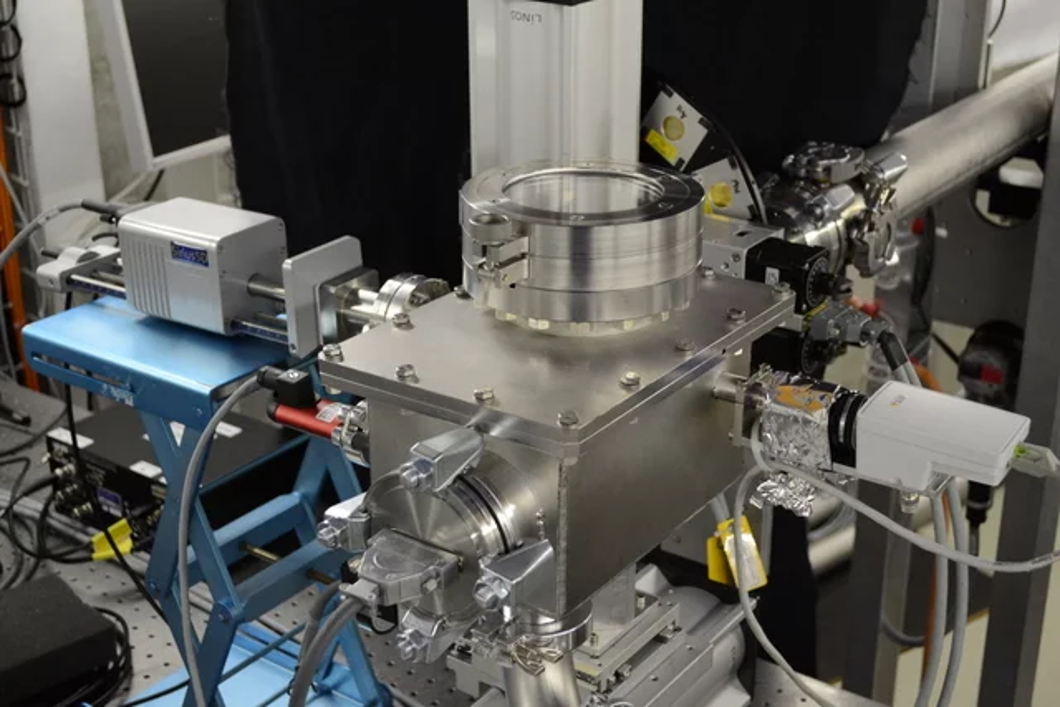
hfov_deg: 38.9
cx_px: 530
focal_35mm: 51
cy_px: 354
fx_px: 1502
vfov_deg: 26.5
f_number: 5
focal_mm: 34
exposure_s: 1/30
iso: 1100
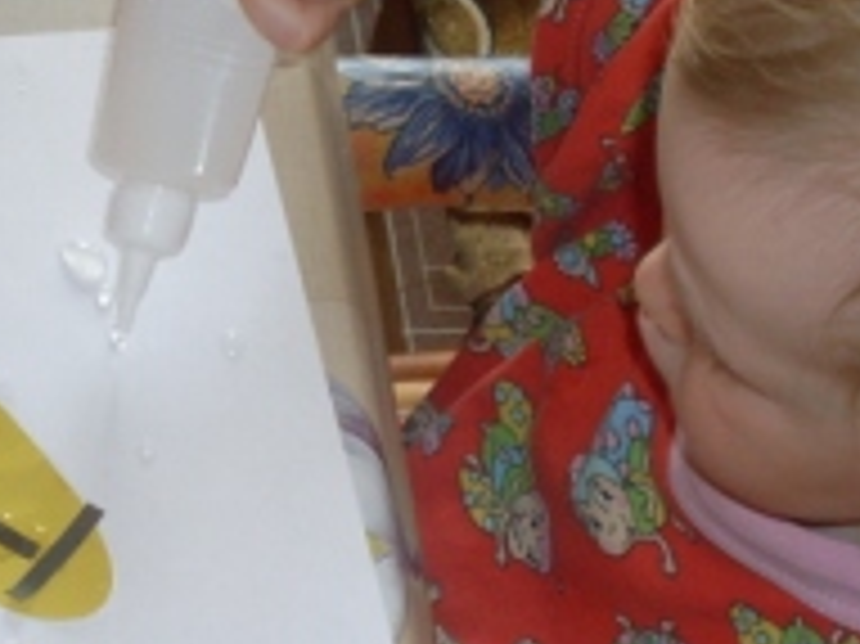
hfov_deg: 22.0
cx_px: 333
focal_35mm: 89
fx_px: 2210
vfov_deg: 16.5
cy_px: 464
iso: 100
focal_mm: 6.3
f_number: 2.8
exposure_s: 1/45
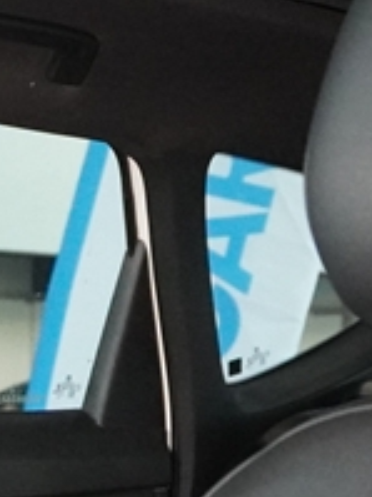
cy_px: 9
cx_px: -70
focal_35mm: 126
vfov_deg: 15.3
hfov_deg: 11.5
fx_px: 1814
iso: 5000
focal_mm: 17
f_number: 2.8
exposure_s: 1/160
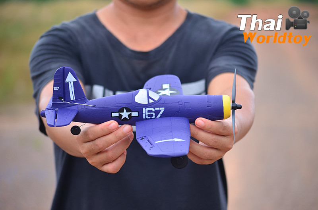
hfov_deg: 11.8
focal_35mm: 174
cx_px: 159
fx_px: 1533
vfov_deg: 7.8
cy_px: 105
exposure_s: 1/50
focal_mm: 116
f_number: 4.8
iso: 100
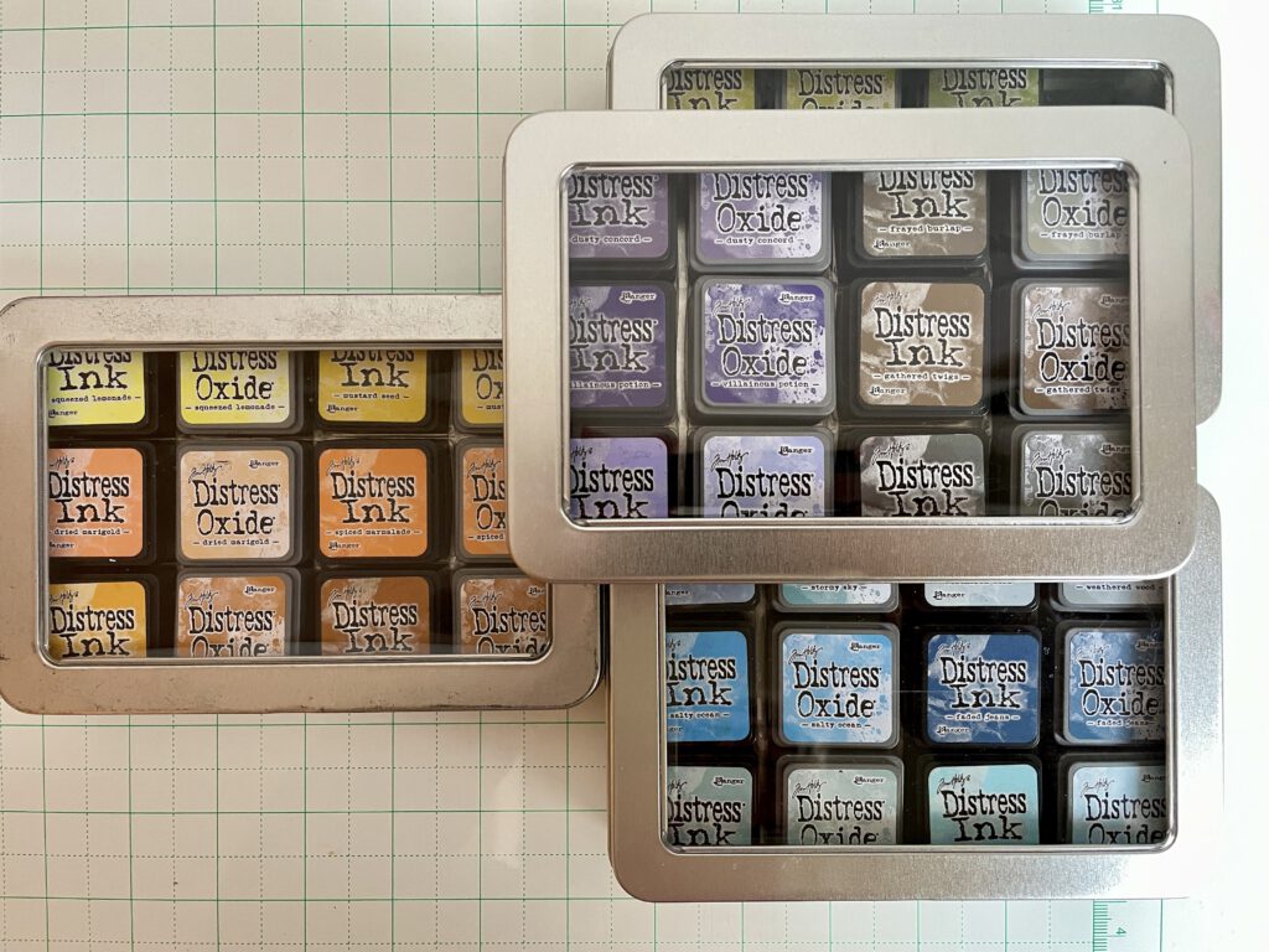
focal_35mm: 26
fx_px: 953
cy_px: 476
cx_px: 634
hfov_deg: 67.3
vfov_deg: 53.1
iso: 200
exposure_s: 1/50
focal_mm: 4.2
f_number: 1.6
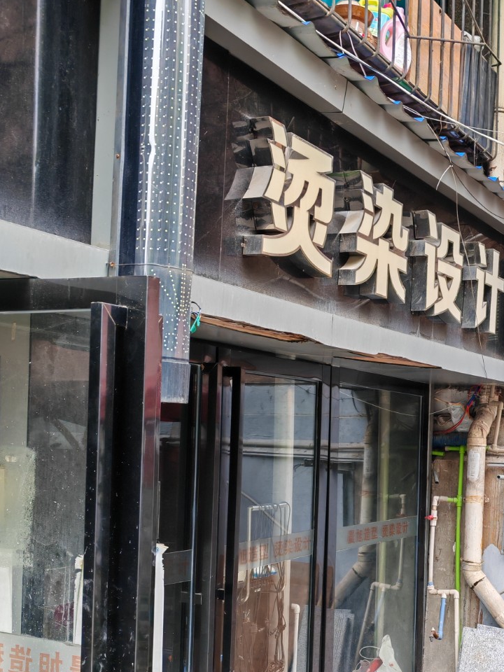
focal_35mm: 45
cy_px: 420
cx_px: 408
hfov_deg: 31.3
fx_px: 874
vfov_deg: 41.8
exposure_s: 1/100
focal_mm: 5.52
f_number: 1.95
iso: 50
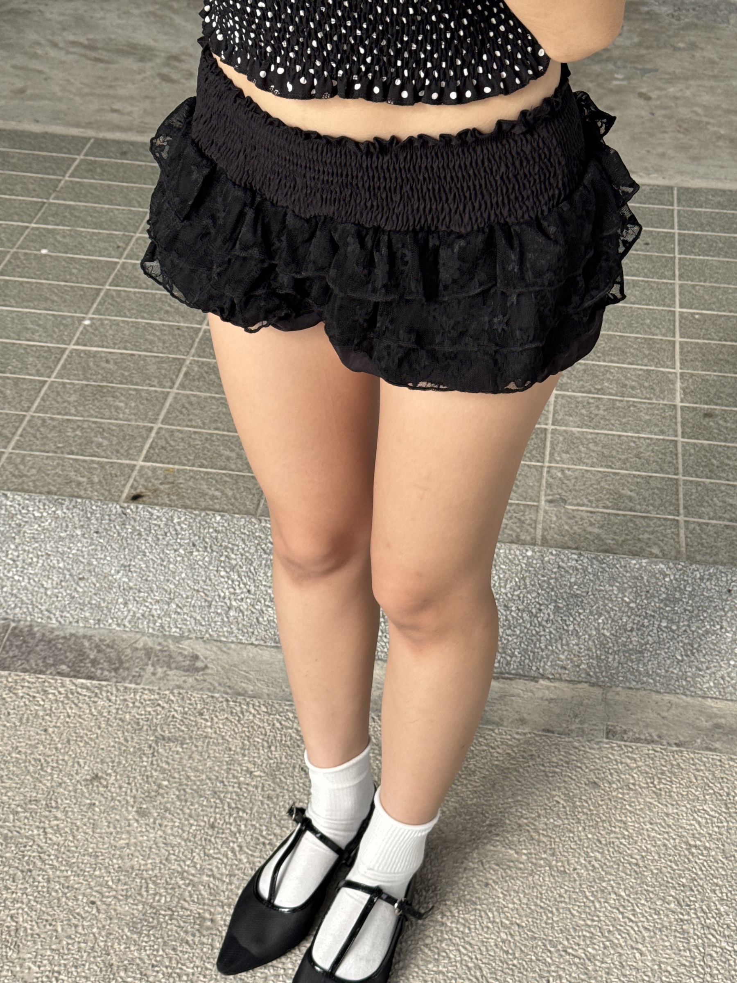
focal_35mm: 48
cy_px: 492
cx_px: 368
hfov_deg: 30.3
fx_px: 1363
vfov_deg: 39.7
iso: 64
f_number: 1.78
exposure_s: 1/503
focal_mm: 6.76
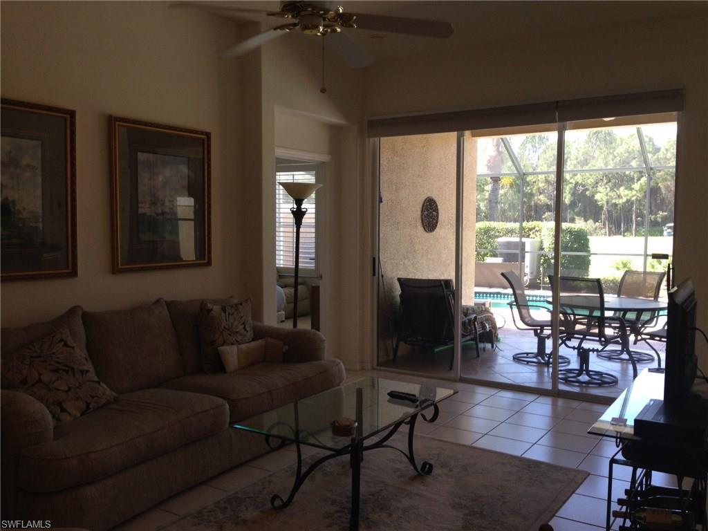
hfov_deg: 55.4
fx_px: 675
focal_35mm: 33
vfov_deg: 42.9
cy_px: 266
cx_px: 354
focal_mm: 4.12
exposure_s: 1/60
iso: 64
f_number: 2.4
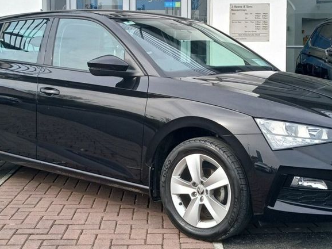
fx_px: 259
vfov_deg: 51.3
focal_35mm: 27
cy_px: 124
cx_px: 171
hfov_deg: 65.3
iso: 20
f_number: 1.8
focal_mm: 3.98
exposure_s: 1/238
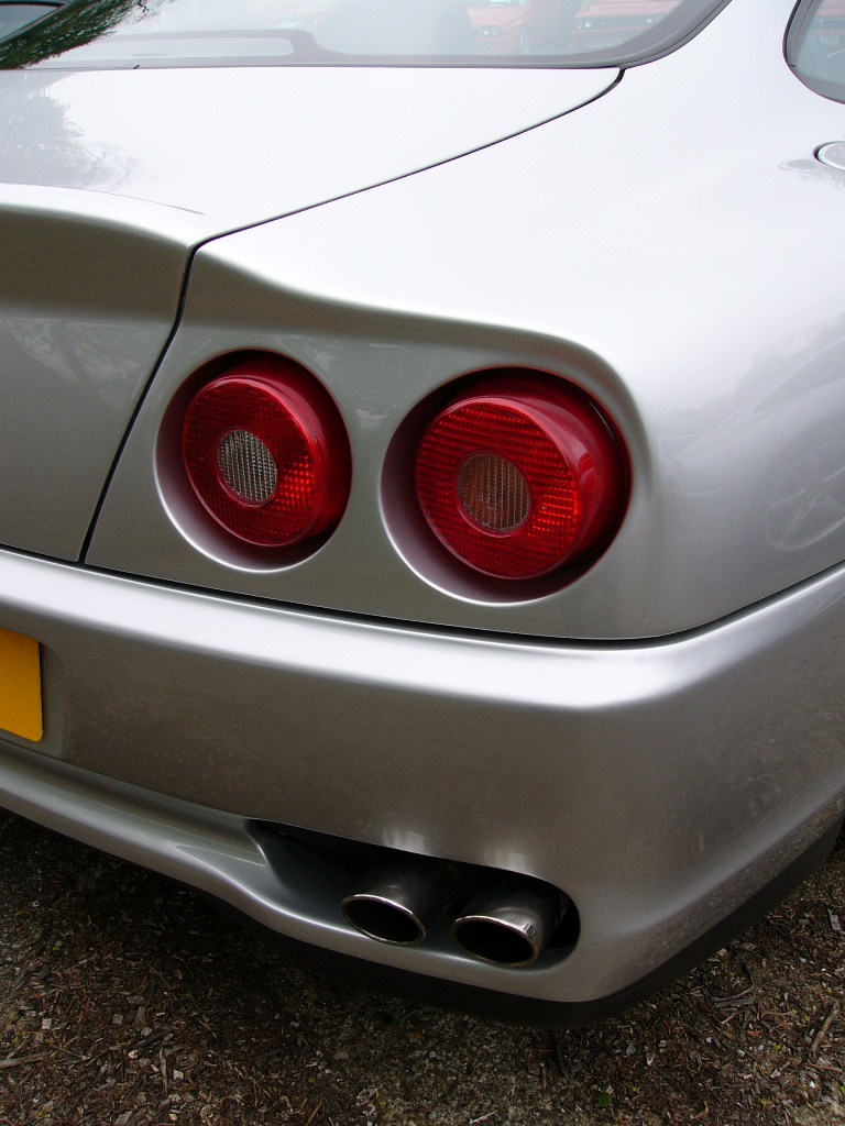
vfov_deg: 51.4
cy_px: 563
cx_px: 422
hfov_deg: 39.7
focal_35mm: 36
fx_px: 1172
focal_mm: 6
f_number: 4
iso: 50
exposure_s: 1/160
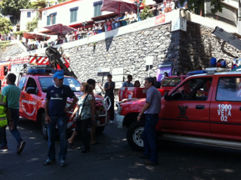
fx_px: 285
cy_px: 98
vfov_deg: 35.0
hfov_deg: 45.8
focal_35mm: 41
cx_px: 112
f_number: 2.8
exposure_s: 1/208
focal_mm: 3.85
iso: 80
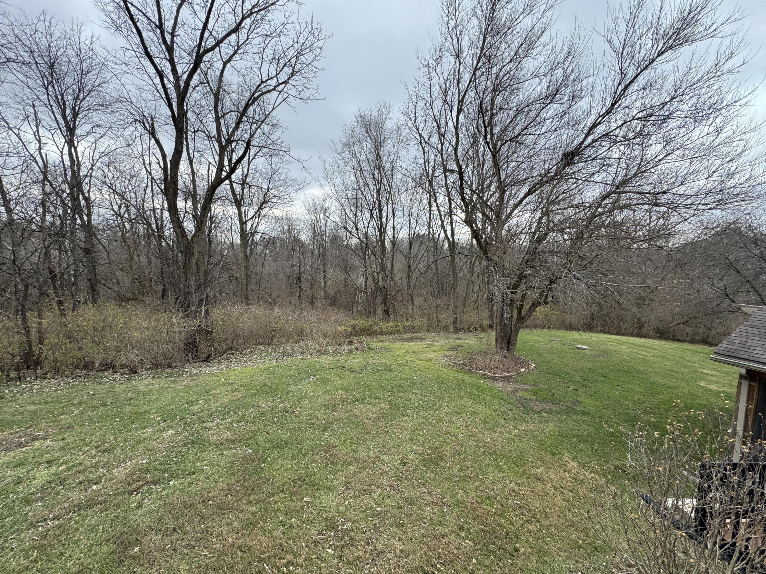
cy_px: 287
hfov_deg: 102.1
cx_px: 383
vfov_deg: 85.7
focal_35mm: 14
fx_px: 310
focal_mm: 2.22
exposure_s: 1/270
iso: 40
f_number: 2.2
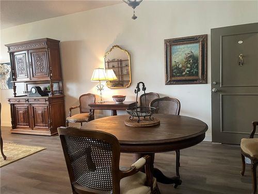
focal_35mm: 26
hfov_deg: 67.3
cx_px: 129
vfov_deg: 53.1
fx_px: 194
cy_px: 97
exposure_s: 1/60
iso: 320
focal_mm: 4.2
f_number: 1.6
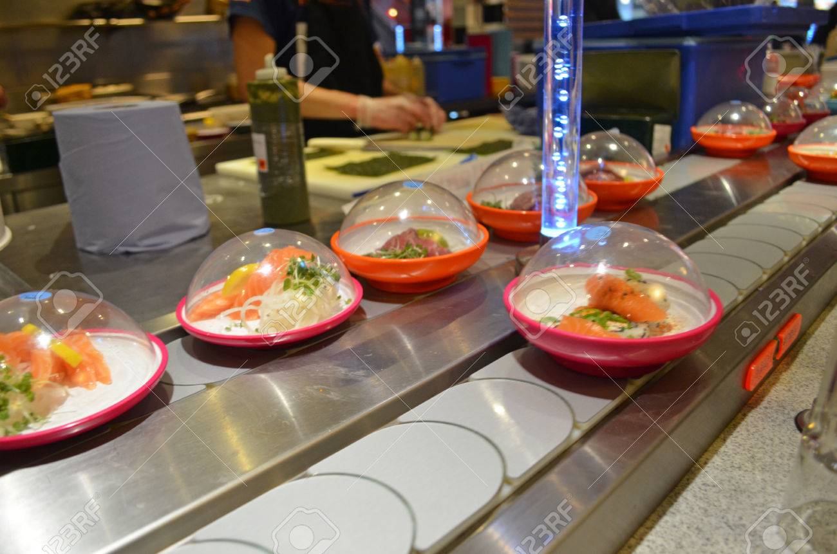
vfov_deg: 47.7
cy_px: 277
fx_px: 626
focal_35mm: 27
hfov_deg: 67.5
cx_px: 418
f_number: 4
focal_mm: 18
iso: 800
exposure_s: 1/60
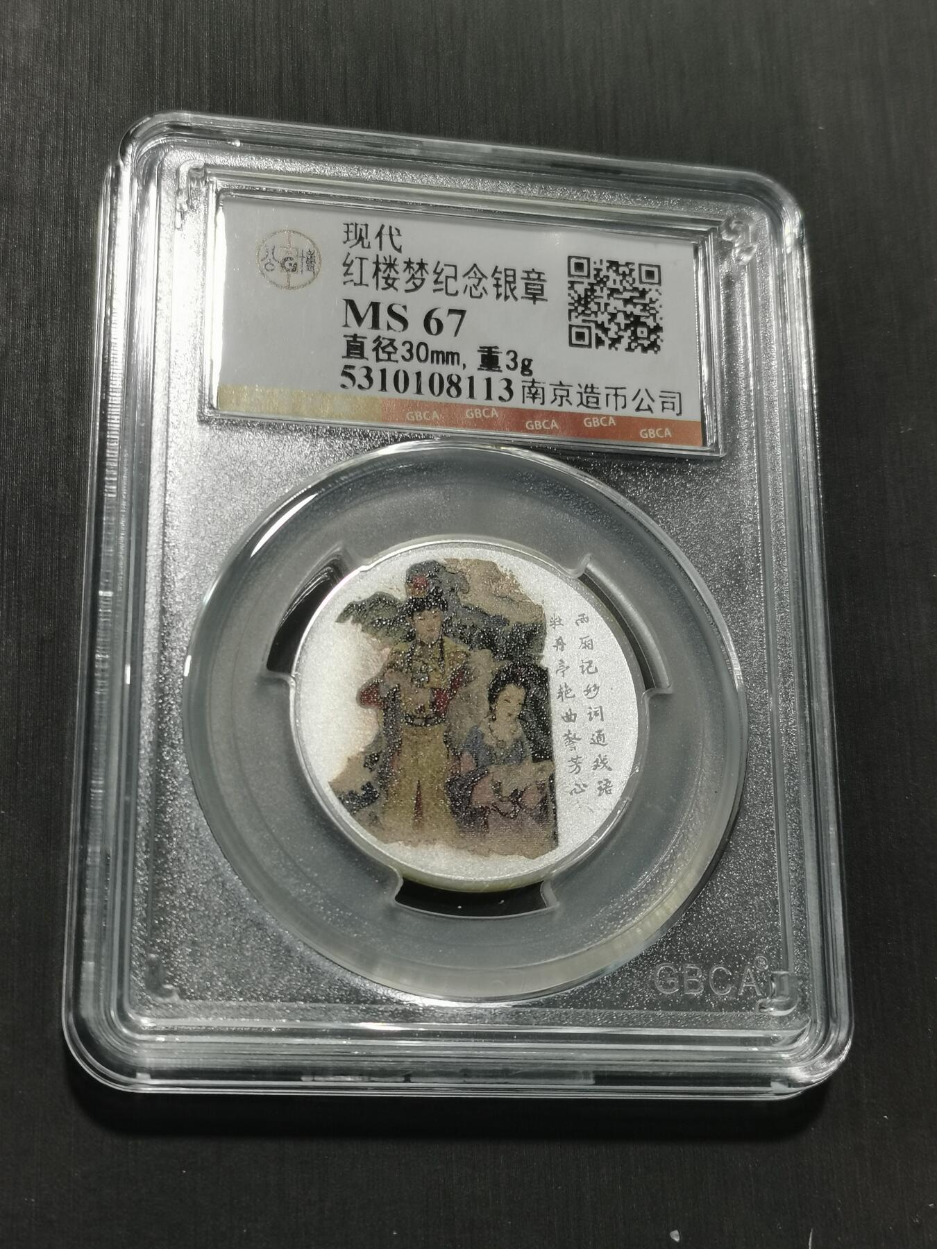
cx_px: 468
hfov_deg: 26.1
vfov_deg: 34.3
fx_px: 2021
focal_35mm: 56
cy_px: 624
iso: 80
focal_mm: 5.58
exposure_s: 1/120
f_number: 1.8
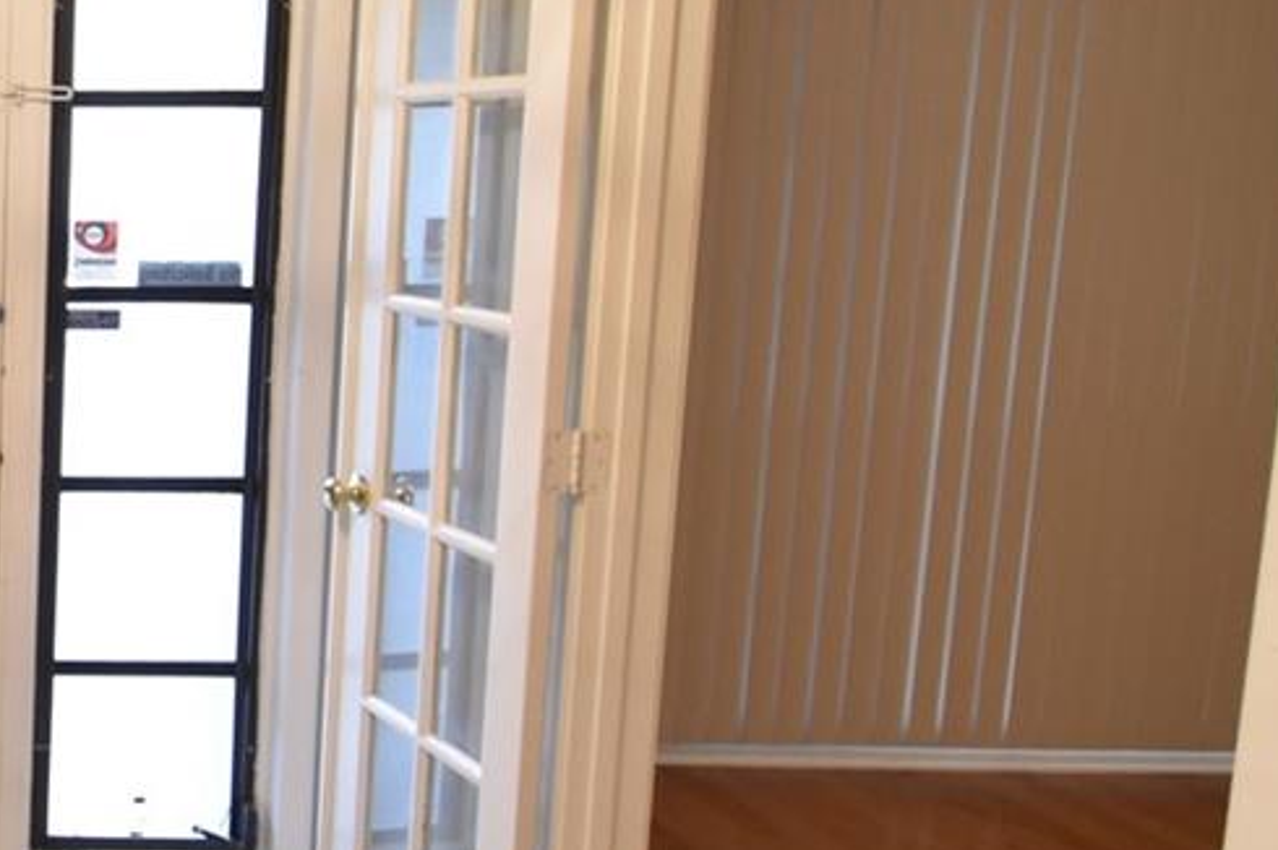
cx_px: -313
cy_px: 399
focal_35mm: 49
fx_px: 1738
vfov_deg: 27.5
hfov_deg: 32.3
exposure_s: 1/30
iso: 800
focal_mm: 10
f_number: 3.5
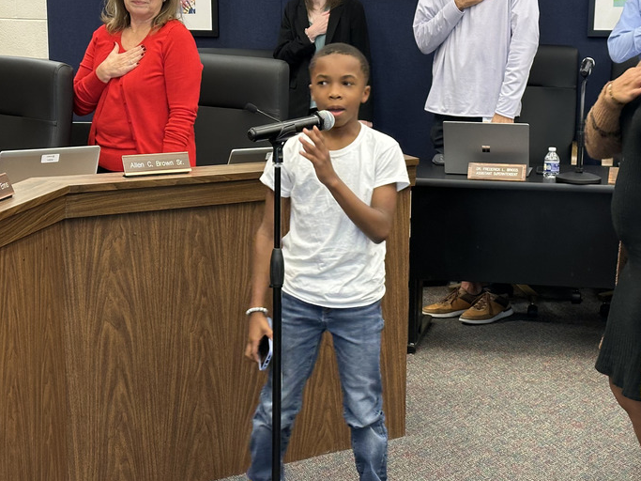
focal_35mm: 72
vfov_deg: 20.4
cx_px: 362
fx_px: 1333
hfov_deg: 27.0
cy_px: 236
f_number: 1.78
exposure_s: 1/40
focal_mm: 6.86
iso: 250
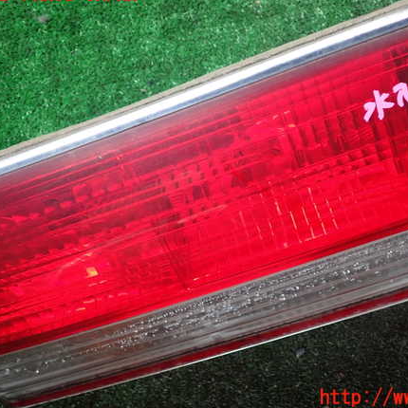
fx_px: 493
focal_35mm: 37
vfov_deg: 44.9
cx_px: 250
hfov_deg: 44.6
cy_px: 196
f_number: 2.3
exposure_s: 1/40
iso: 200
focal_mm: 5.4
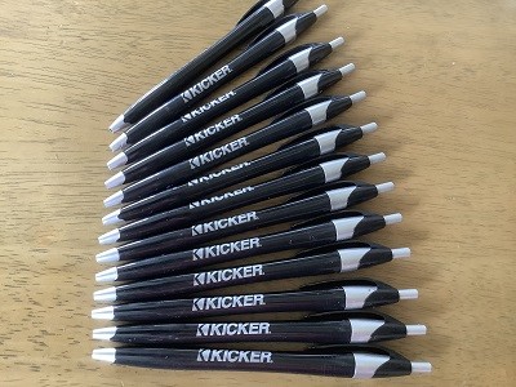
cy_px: 194
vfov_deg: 45.4
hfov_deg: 58.4
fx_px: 462
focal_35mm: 31
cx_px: 258
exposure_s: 1/60
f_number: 2.4
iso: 320
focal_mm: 3.3
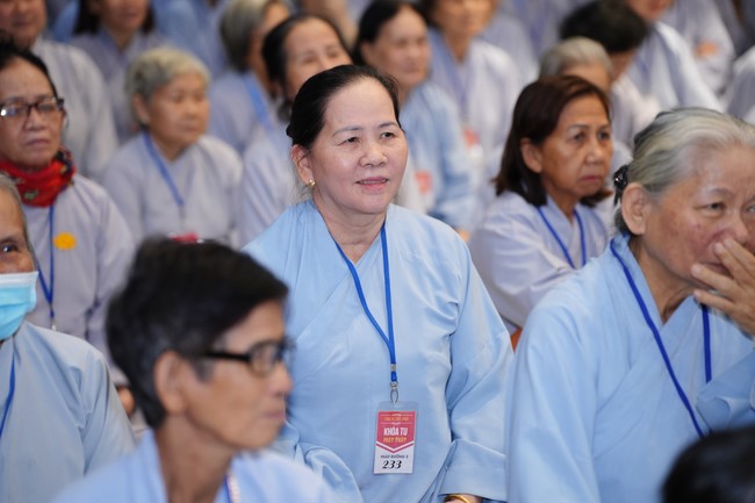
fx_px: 2369
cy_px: 252
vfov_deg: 12.1
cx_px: 378
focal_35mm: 113
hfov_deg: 18.1
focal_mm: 113
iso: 1600
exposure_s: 1/125
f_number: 2.8
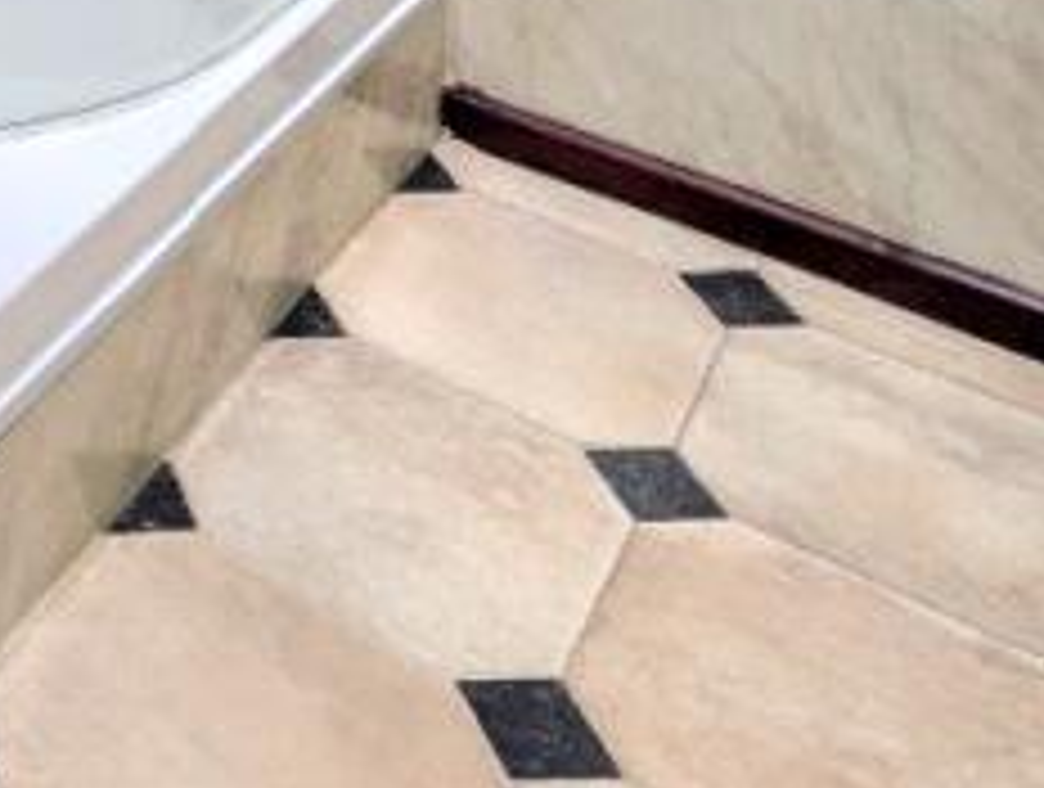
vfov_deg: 16.9
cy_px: -925
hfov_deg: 28.2
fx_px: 1602
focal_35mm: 53
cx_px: -387
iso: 61
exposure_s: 1/33.3
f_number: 1.7
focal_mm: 2.02
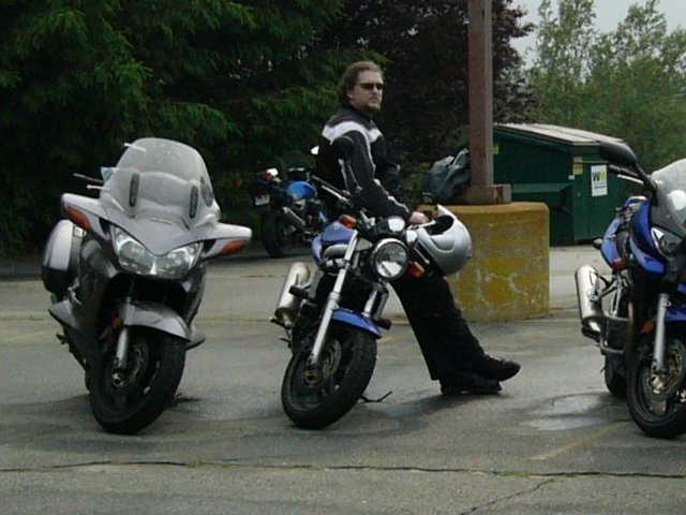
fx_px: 694
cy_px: 258
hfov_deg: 52.6
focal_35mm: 35
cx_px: 343
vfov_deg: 40.7
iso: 100
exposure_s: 1/100
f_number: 8
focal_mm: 5.8
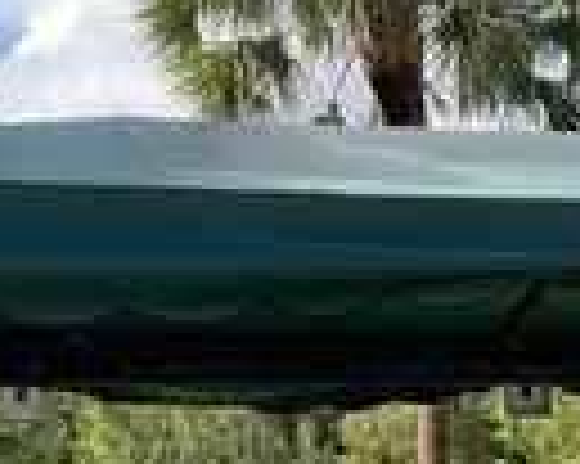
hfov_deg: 14.7
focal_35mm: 130
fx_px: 2230
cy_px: 561
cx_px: 459
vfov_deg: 11.6
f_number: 1.8
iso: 16
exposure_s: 1/691
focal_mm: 3
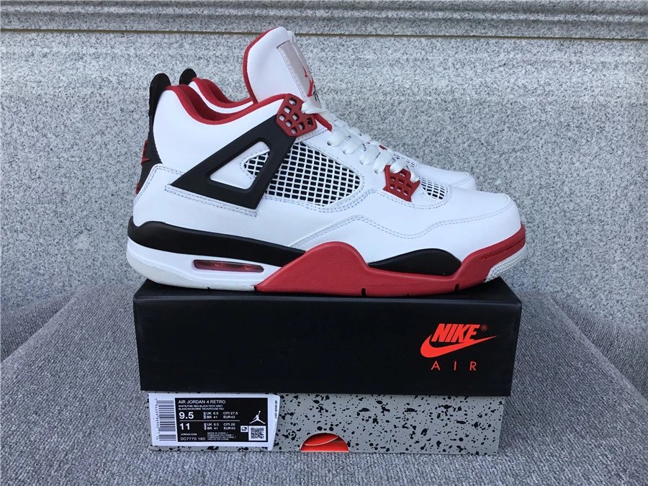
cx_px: 324
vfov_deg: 45.4
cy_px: 243
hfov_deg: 58.4
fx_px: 580
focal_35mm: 31
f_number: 2.4
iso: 25
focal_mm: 3.3
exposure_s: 1/184
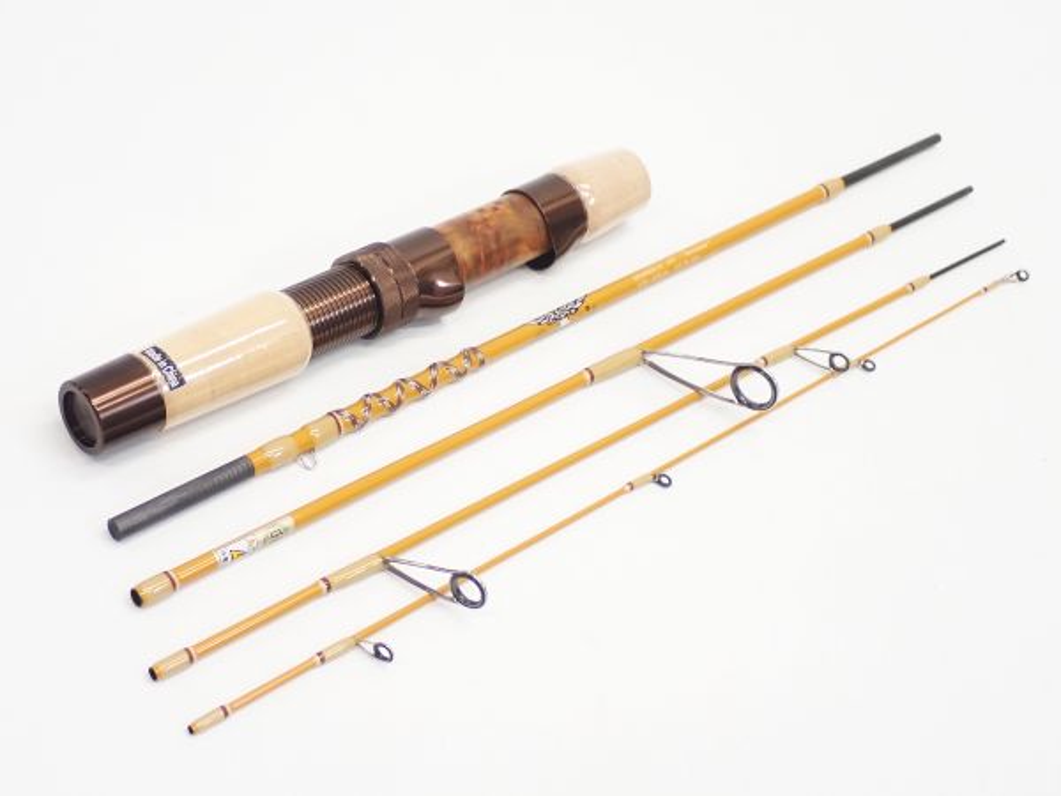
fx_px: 1655
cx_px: 530
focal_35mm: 54
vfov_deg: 27.0
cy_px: 398
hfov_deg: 35.5
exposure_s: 1/50
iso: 200
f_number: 3.3
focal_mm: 9.65
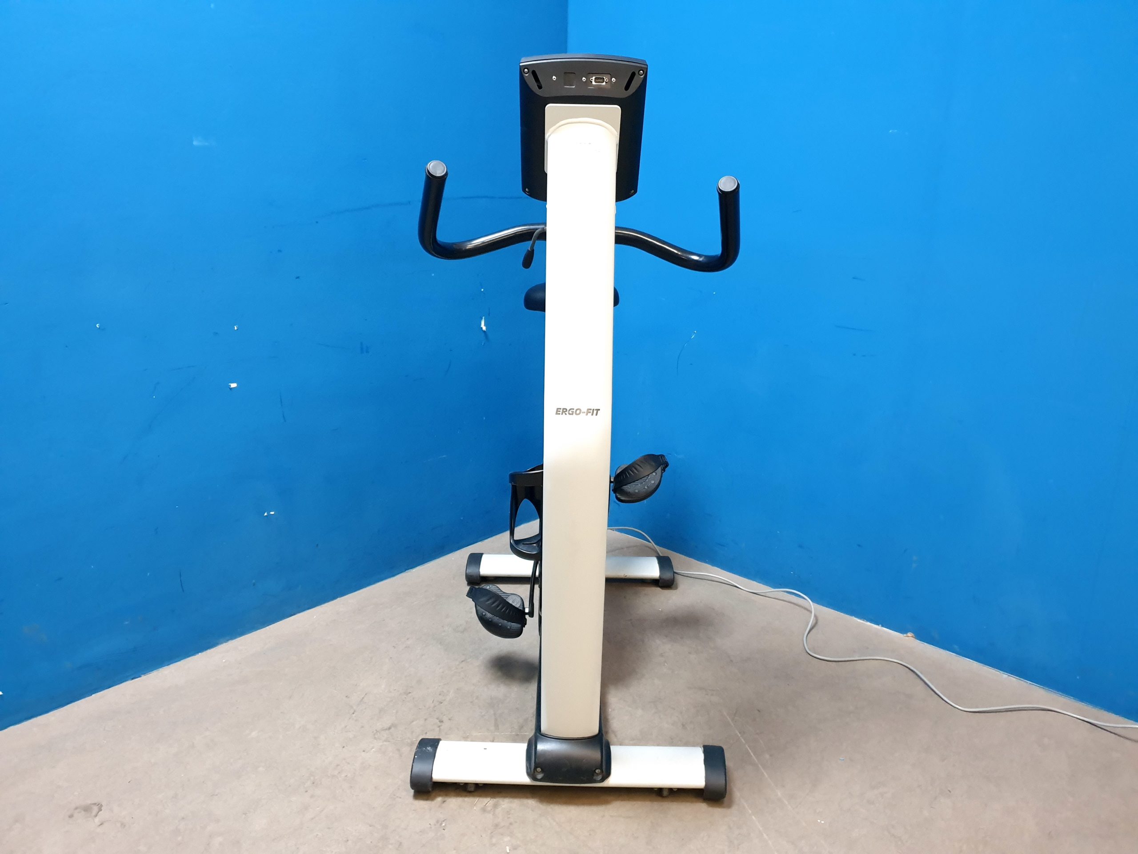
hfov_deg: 67.3
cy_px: 427
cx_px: 569
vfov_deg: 53.1
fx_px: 855
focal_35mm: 26
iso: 400
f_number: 1.5
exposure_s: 1/50
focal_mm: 4.3
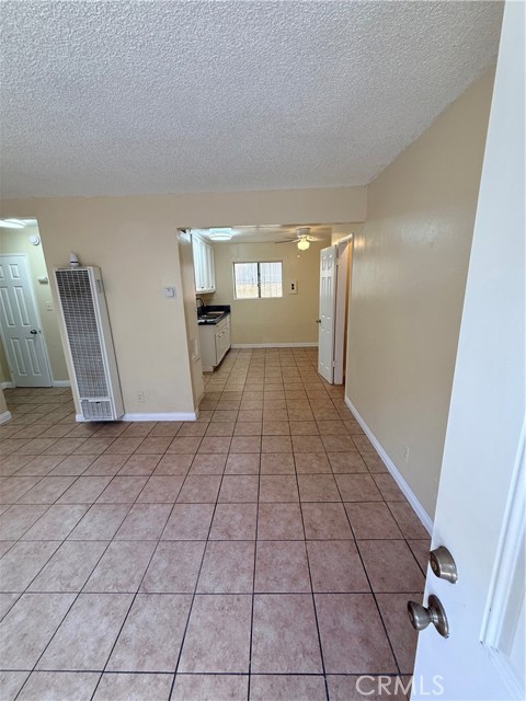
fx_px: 284
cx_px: 263
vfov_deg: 102.1
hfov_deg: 85.7
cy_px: 350
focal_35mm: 14
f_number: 2.2
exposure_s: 1/120
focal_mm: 2.22
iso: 125
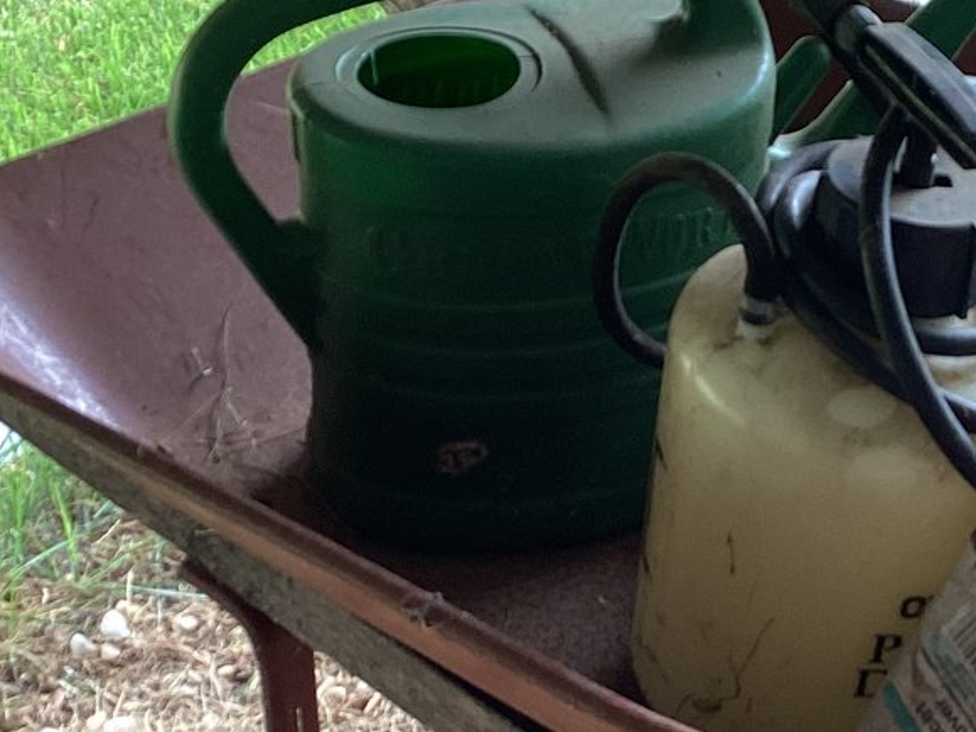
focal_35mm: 81
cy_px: 485
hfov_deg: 23.6
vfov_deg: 18.2
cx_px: 832
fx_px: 2283
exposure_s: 1/60
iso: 50
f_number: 2.4
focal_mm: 3.3
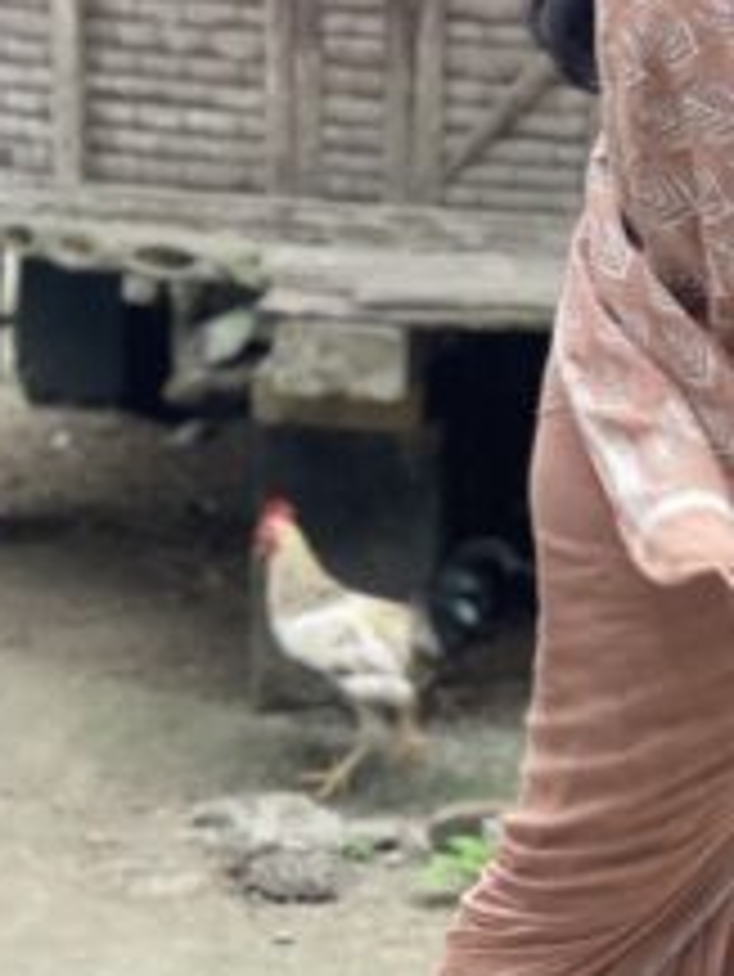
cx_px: 401
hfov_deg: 12.6
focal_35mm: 118
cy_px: 202
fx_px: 3333
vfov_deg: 16.6
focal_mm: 7.5
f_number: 2.2
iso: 250
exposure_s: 1/87
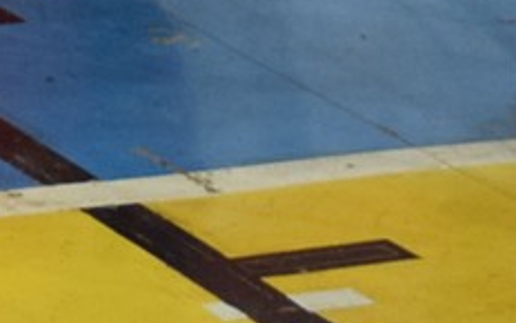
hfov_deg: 6.4
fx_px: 4499
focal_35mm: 320
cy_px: -835
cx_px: -453
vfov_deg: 3.9
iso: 1100
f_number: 3.8
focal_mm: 27
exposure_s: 1/60
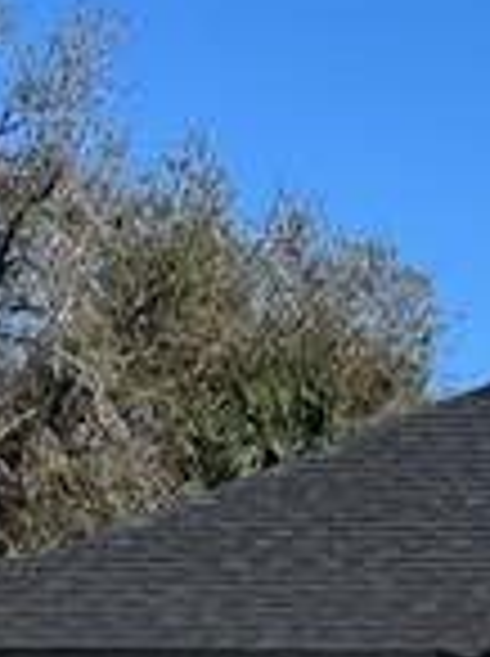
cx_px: 760
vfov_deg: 12.8
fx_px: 2593
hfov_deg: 10.4
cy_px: 1269
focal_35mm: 137
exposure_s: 1/8696
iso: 50
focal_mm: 5.7
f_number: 1.5
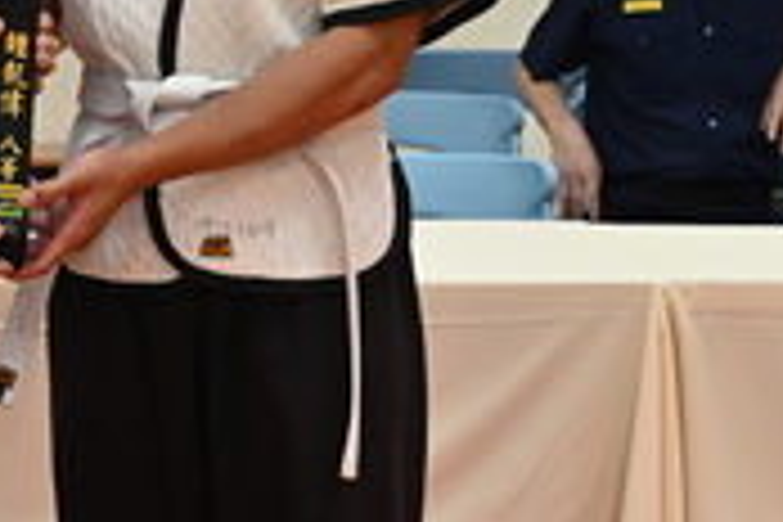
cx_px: 76
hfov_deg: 12.7
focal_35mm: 161
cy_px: 173
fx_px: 3501
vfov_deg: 8.5
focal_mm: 40
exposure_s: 1/60
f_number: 4
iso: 400
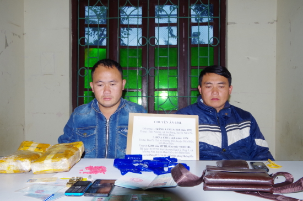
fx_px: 260
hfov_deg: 60.4
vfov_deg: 42.1
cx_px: 152
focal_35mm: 31
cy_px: 100
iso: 800
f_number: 11
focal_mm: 21
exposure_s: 1/100
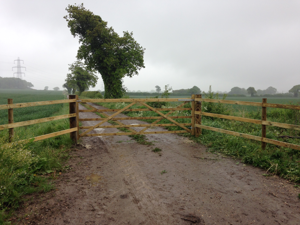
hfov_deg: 55.4
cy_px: 112
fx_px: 286
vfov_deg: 42.9
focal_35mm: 33
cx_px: 150
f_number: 2.4
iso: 50
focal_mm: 4.12
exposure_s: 1/192
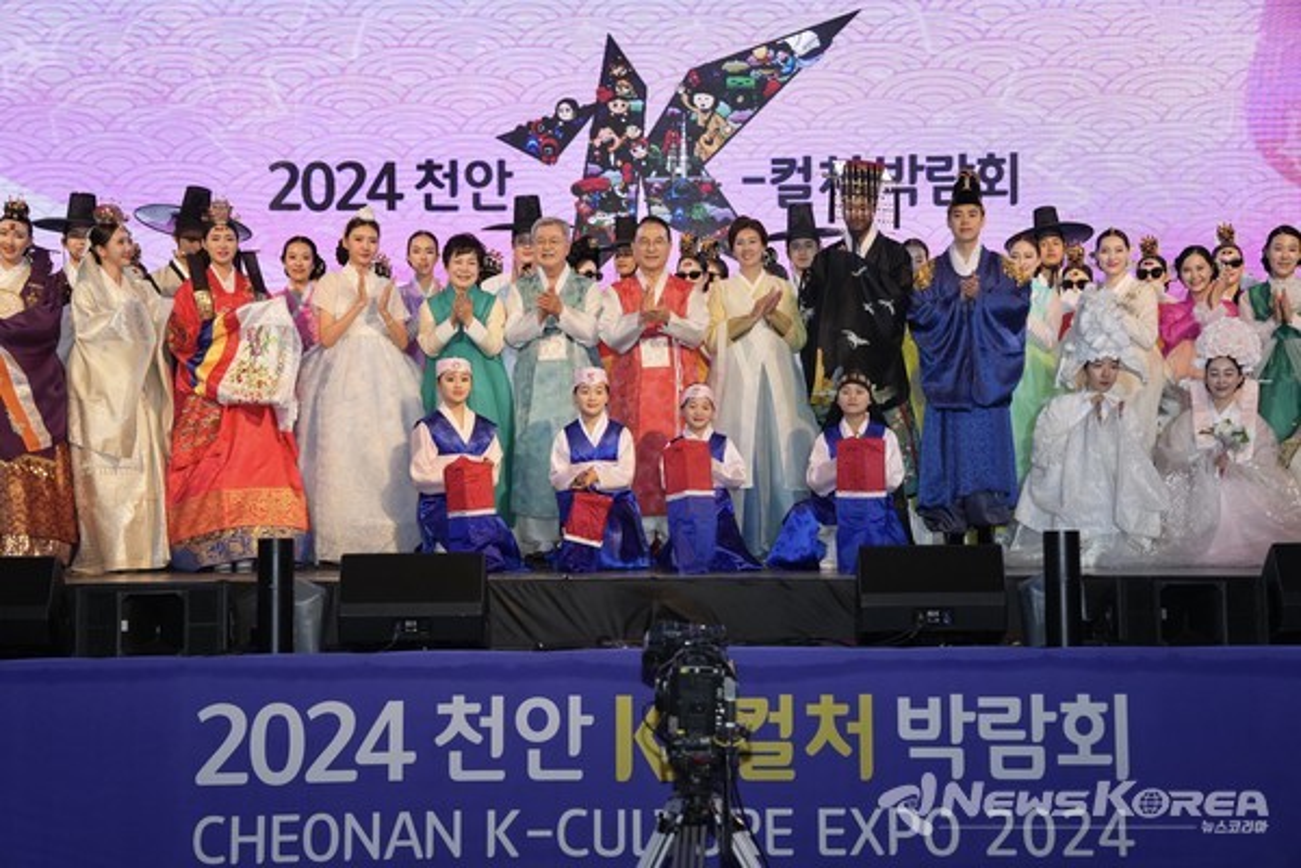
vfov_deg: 19.5
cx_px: 650
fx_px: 2530
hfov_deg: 28.8
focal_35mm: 70
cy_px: 434
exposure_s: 1/200
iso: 1000
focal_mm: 70
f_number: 4.5
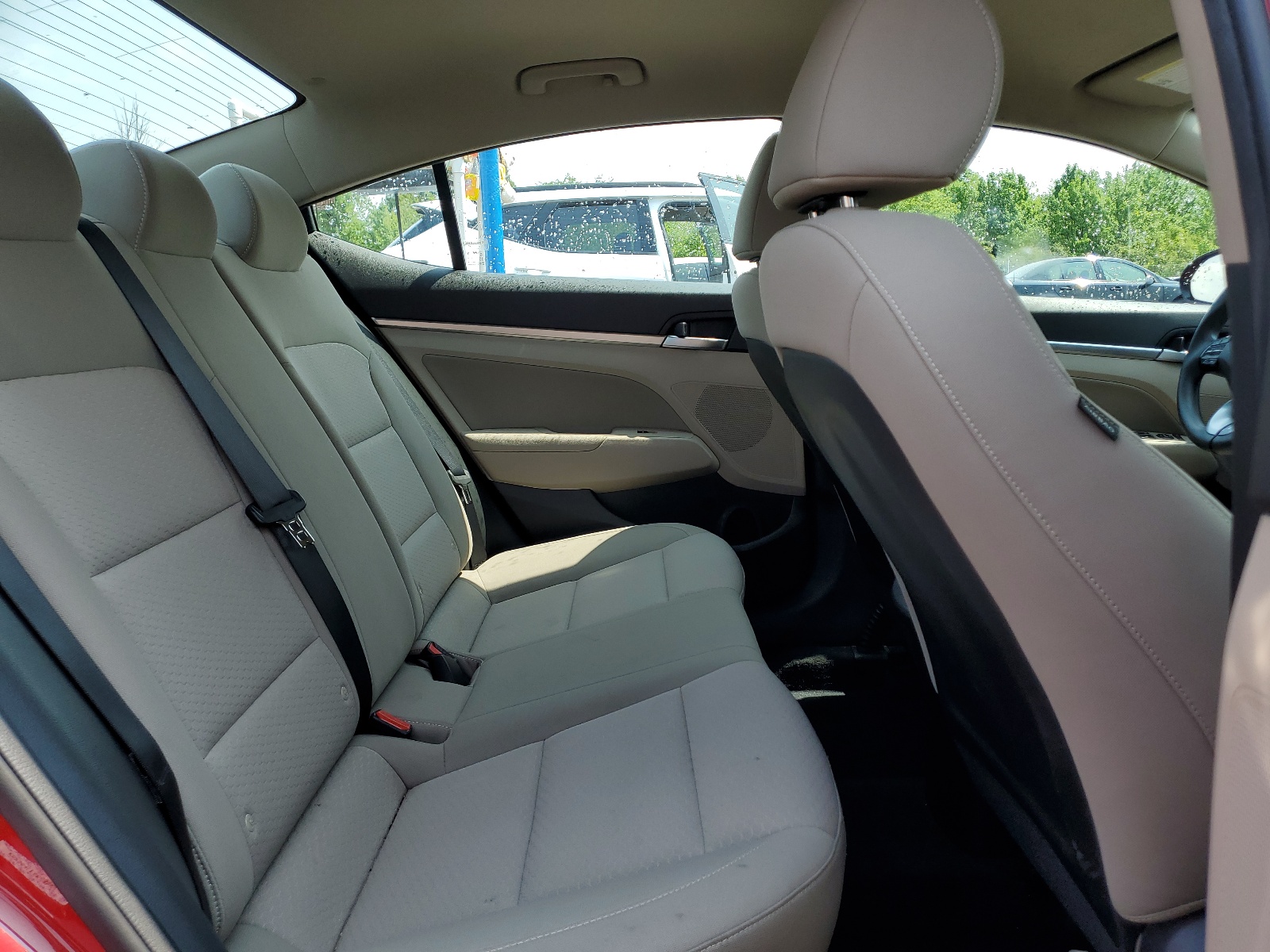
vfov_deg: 53.1
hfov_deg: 67.3
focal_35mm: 26
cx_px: 635
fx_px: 954
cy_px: 476
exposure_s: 1/833
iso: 50
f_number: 1.5
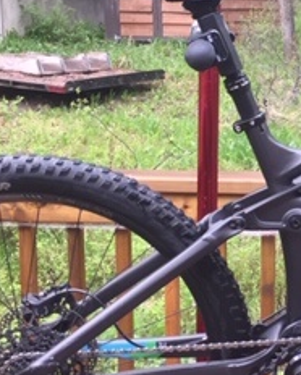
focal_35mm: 78
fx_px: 867
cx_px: 332
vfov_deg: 24.4
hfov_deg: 18.9
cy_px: 189
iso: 32
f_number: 2.2
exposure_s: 1/40
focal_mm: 4.15
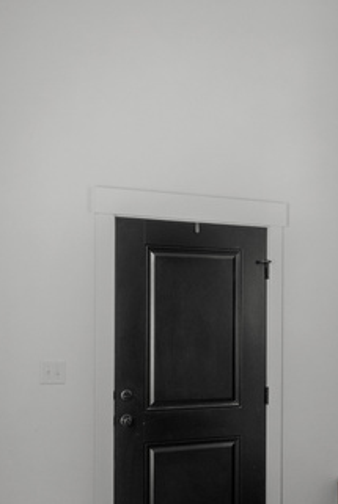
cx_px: 254
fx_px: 620
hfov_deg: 30.0
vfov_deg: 43.7
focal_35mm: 44
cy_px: 334
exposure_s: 1/20
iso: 500
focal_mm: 18.5
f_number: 8
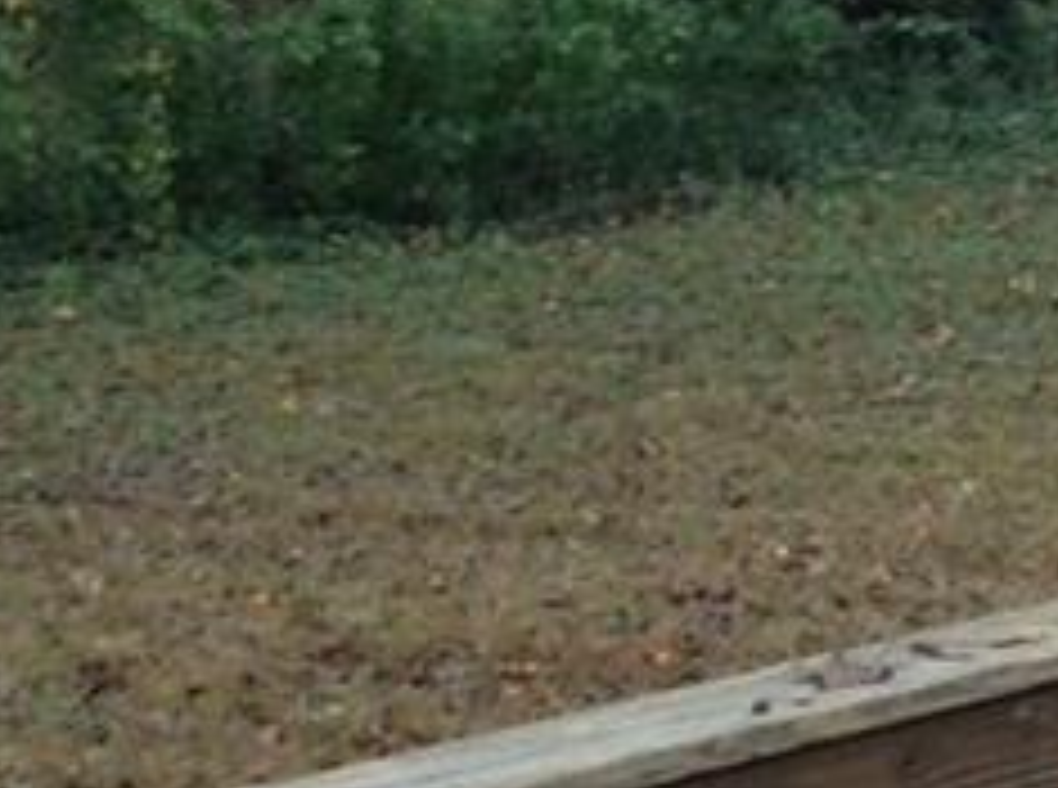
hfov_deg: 11.9
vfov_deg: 10.3
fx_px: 4390
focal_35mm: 144
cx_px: 2265
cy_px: 392
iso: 40
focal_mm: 3.3
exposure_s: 1/120
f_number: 2.4
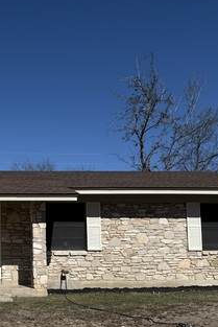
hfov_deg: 24.8
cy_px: 220
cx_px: -17
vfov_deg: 38.4
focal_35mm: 51
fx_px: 463
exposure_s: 1/8130
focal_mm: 6.76
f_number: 1.78
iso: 80
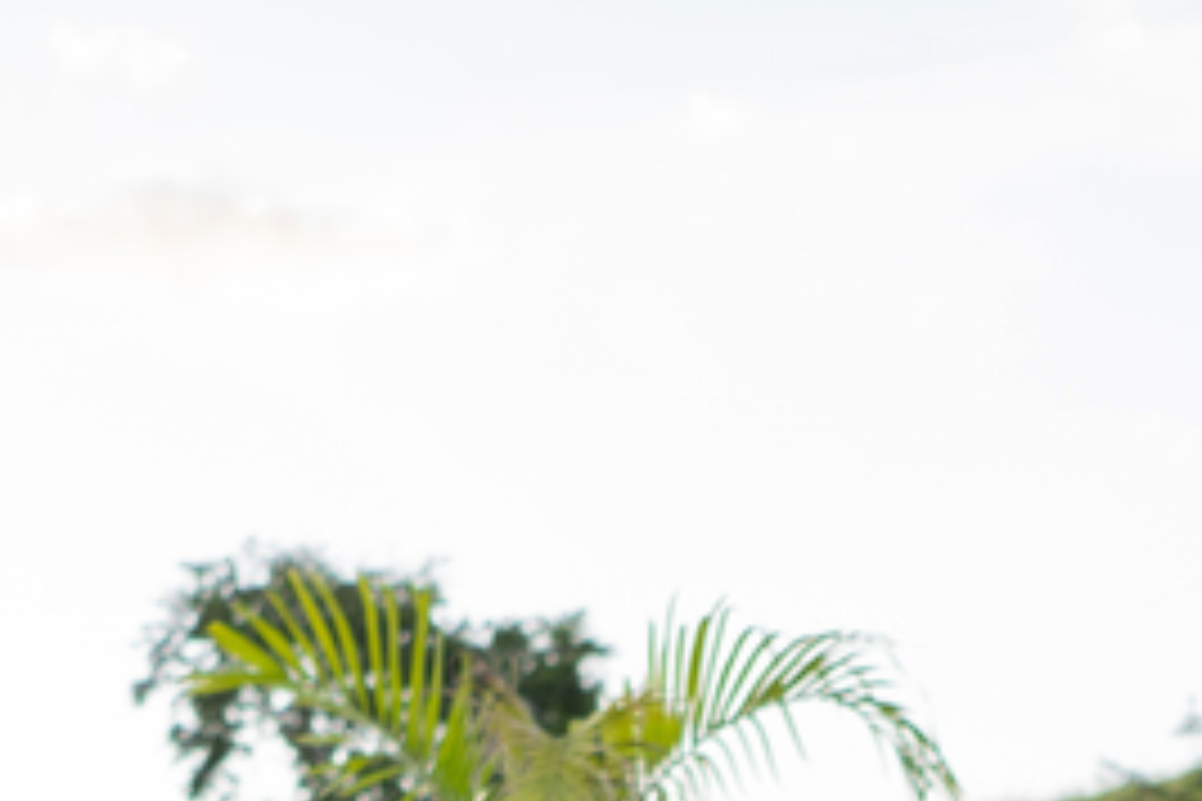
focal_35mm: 126
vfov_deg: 9.9
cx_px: 621
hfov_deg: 16.3
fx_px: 4207
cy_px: 1768
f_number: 2.5
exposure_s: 1/160
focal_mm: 28
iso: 250
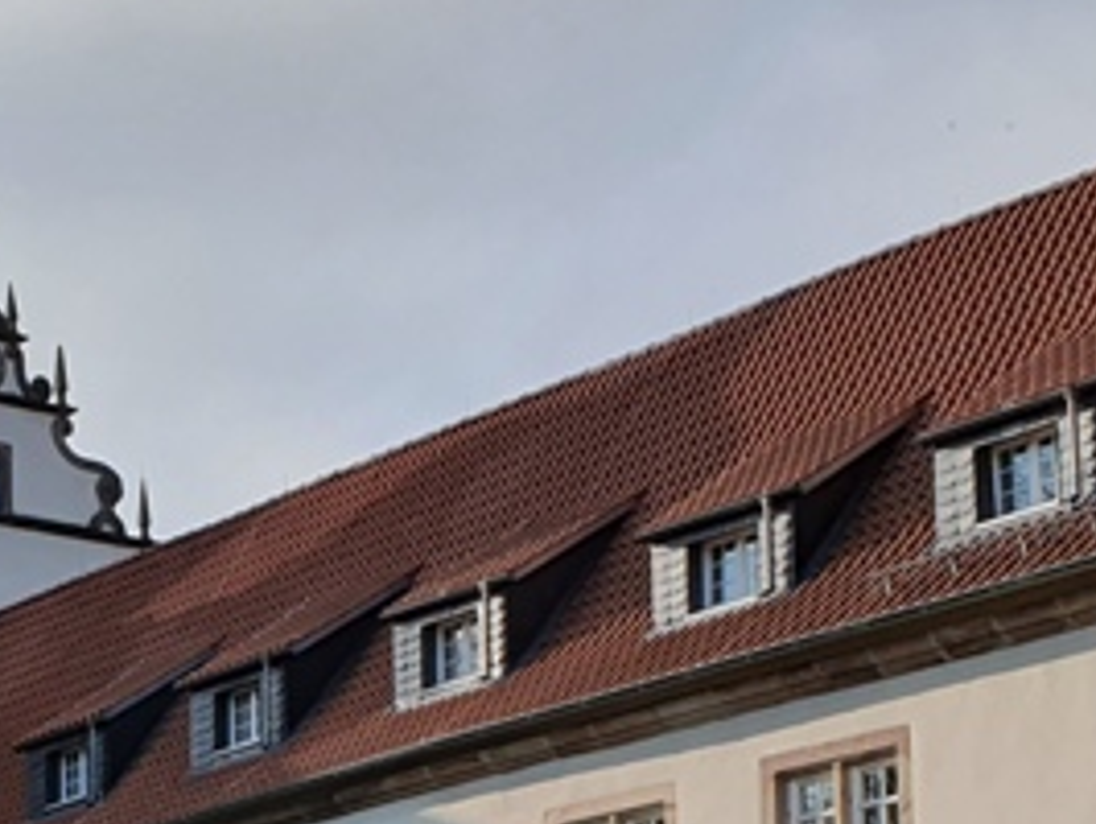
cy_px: 935
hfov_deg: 19.1
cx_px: 37
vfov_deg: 14.4
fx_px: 3169
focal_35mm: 100
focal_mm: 4.32
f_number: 2.4
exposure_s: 1/1888
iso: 50
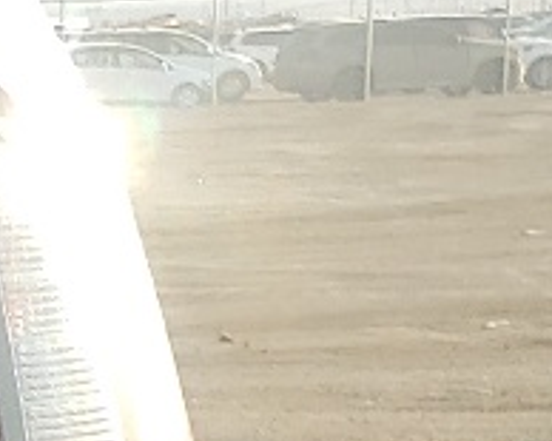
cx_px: -1383
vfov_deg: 7.1
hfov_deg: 7.5
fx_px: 3413
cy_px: 916
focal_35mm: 209
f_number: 1.5
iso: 50
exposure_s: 1/833
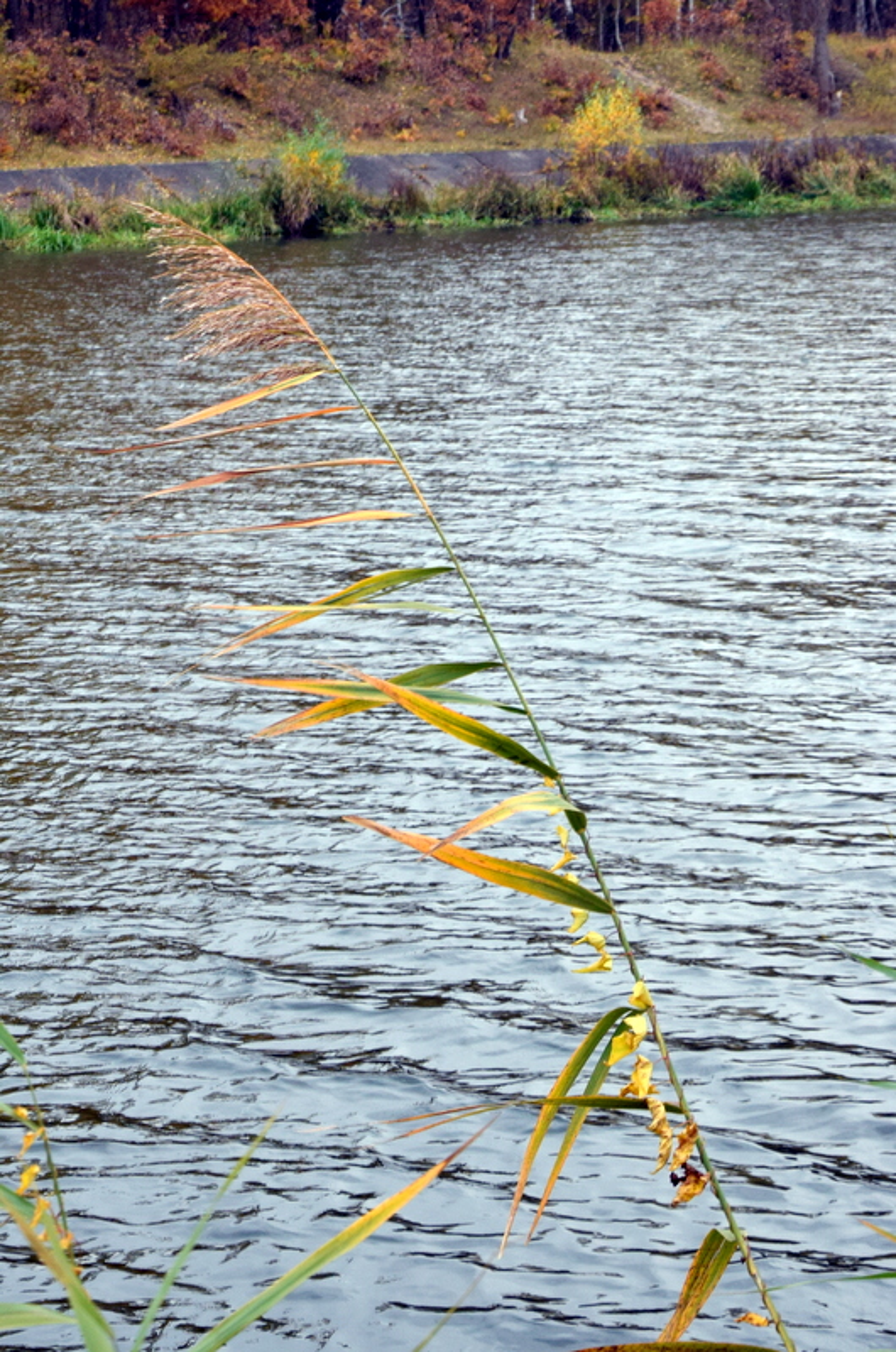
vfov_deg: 32.0
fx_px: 2362
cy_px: 676
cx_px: 448
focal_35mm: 63
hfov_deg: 21.5
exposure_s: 1/200
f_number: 8
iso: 400
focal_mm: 42
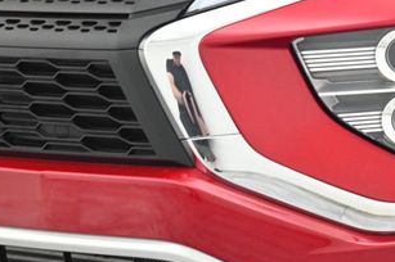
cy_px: 159
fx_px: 1874
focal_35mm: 171
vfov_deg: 8.0
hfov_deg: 11.9
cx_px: 399
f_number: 10
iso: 5600
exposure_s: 1/60
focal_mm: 82
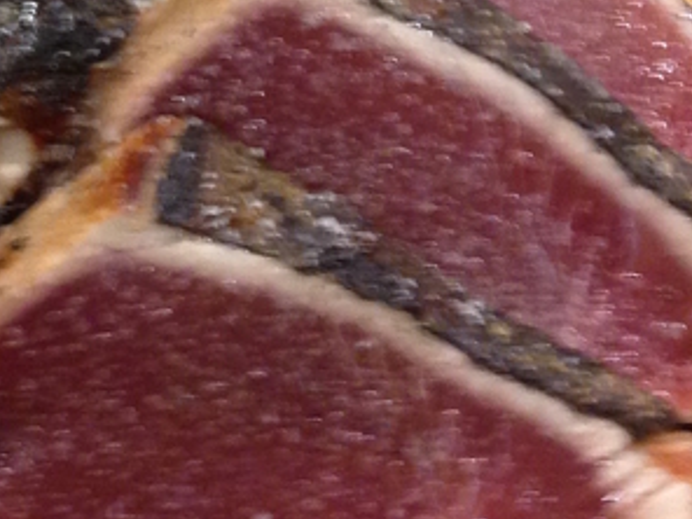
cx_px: -409
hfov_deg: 13.7
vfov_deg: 10.8
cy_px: -203
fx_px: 2679
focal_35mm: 134
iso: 200
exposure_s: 1/20
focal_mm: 4.12
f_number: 2.4
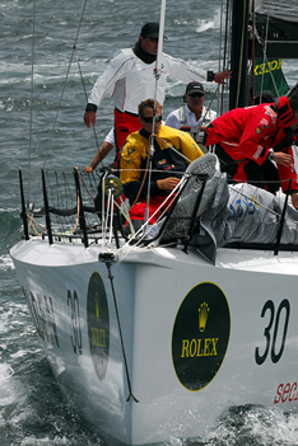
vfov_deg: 4.0
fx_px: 6369
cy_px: 248
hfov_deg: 2.7
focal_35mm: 513
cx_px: 192
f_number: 8
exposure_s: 1/1000
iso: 400
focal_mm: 200
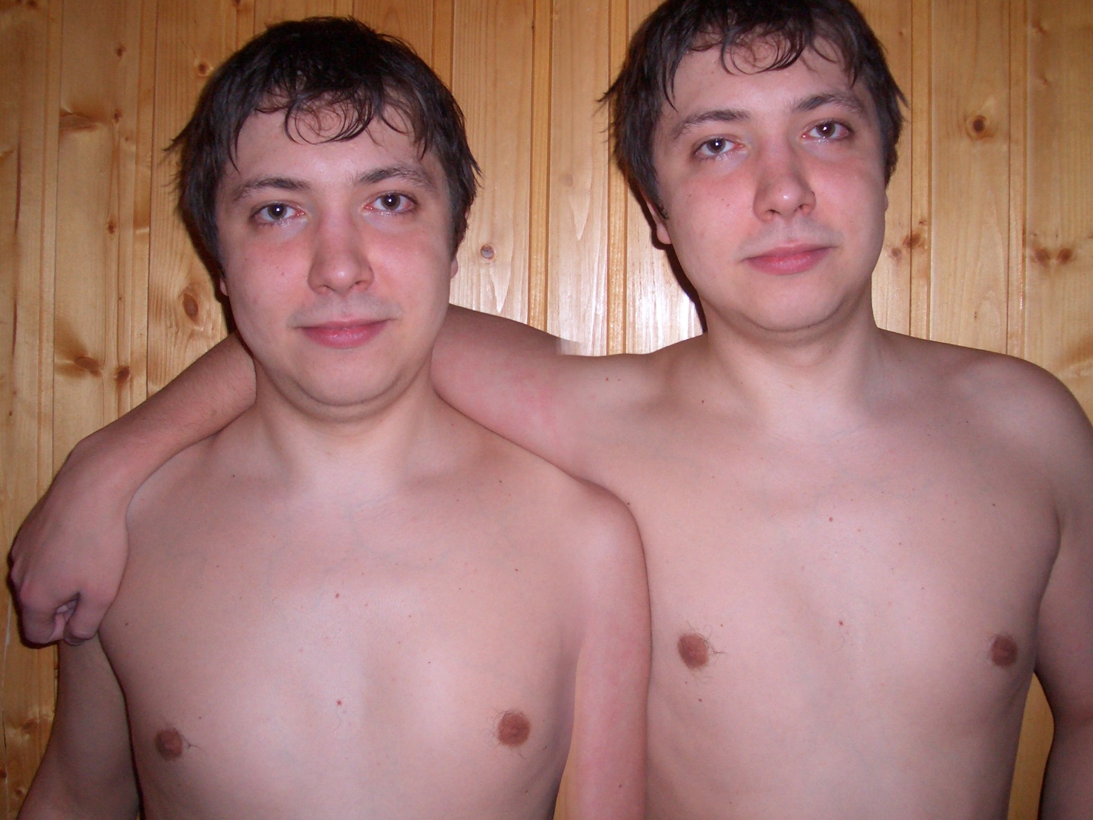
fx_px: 1294
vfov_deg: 35.1
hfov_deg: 45.8
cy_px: 399
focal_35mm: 41
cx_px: 572
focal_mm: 5.8
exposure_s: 1/60
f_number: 2.6
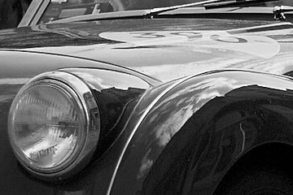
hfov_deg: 5.8
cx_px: 558
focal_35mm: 347
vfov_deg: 4.0
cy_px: 91
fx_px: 2824
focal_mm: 30
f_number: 1.4
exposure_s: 1/2500
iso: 200
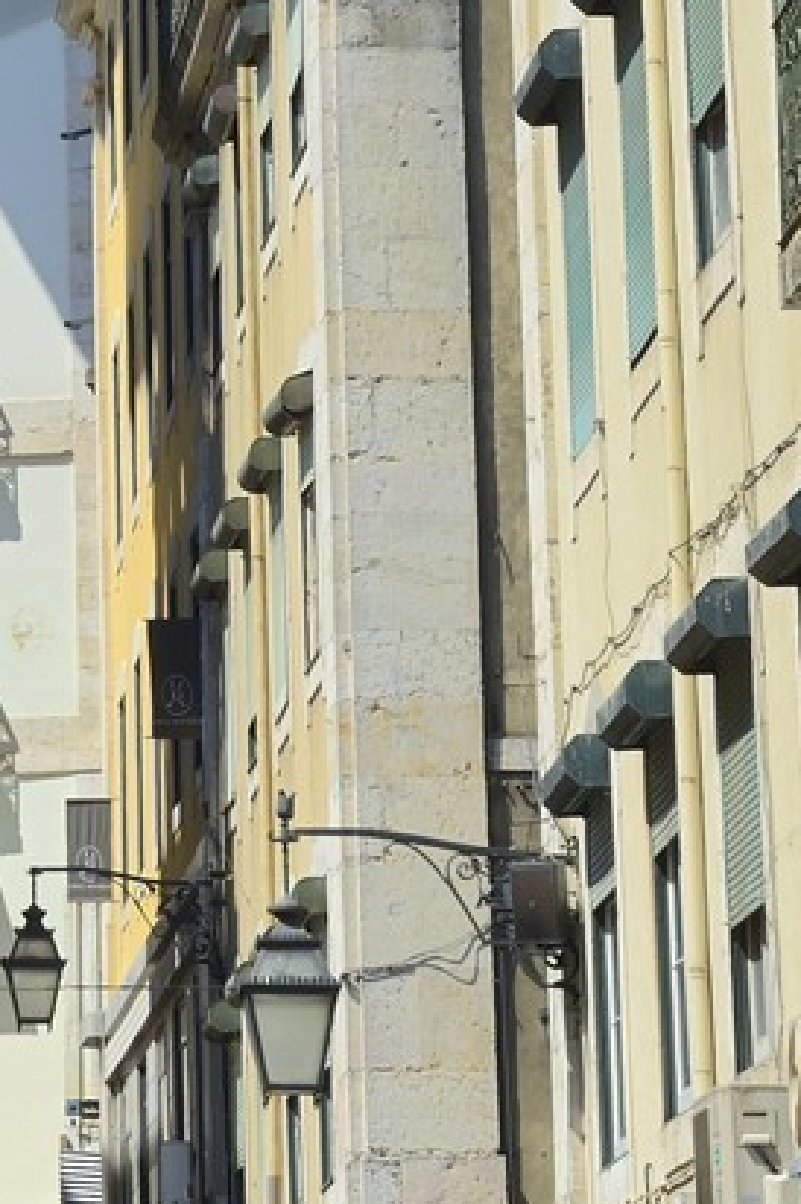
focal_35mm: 241
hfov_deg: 5.6
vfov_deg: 8.3
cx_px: -327
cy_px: -818
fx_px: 8056
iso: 200
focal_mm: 62
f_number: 16
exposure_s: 1/125
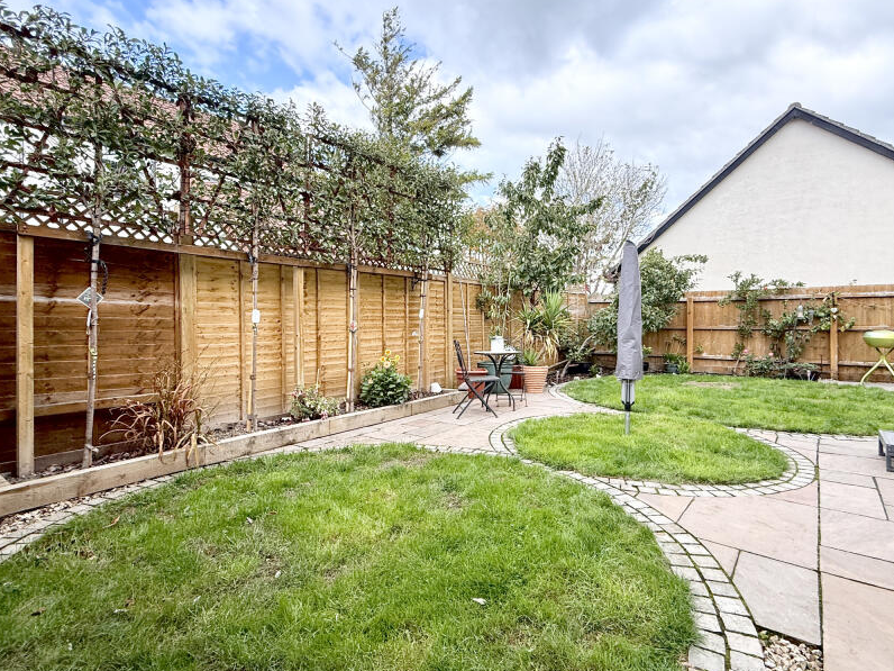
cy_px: 317
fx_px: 465
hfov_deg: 87.8
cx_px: 444
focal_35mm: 18
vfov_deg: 71.5
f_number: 2.2
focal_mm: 2.22
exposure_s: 1/338
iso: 64
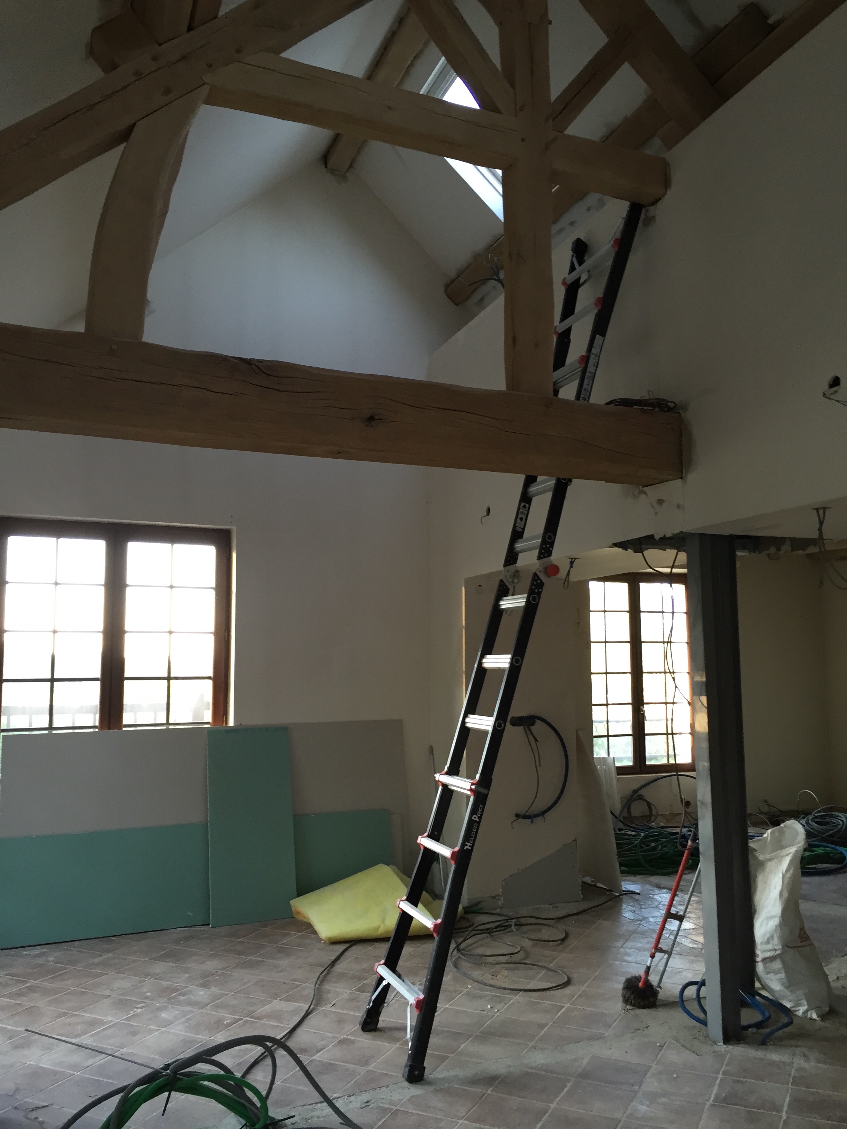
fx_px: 946
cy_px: 564
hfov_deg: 48.2
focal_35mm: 29
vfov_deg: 61.7
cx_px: 424
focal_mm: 4.15
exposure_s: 1/33
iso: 100
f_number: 2.2
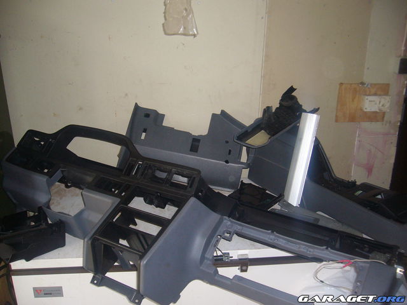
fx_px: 412
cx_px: 204
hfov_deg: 52.6
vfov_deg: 40.7
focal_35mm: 35
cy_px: 152
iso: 160
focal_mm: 5.8
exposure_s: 1/60
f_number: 2.8
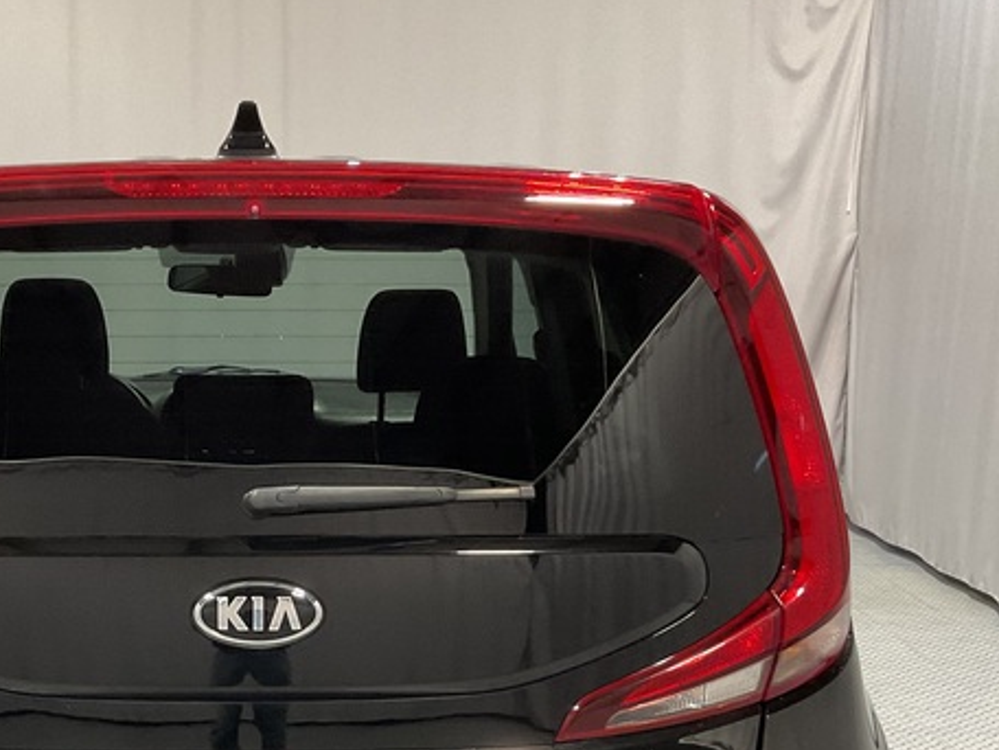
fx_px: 1760
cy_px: 728
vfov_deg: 23.2
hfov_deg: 31.1
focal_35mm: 61
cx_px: 237
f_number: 1.8
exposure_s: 1/60
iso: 125
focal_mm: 3
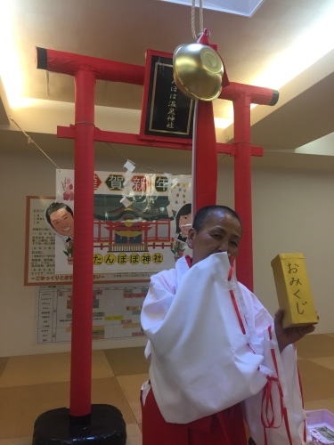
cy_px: 222
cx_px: 167
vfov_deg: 61.7
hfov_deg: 48.2
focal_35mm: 29
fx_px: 373
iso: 50
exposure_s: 1/30
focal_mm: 4.15
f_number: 2.2
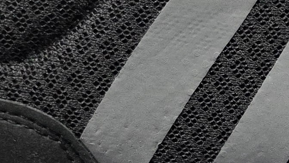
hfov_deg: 13.5
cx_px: 428
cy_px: 226
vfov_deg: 8.0
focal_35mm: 150
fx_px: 1150
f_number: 1.7
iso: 250
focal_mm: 6.3
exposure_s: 1/100
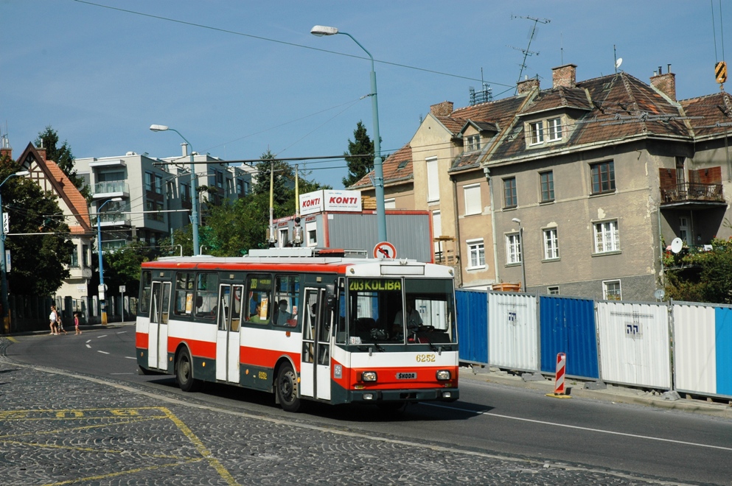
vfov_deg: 17.5
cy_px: 243
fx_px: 1584
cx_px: 366
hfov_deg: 26.0
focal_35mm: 78
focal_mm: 52
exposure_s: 1/500
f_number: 11
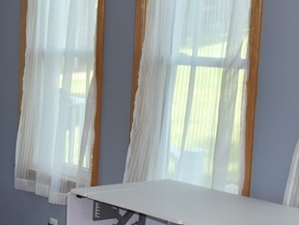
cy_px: 160
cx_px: -181
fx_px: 873
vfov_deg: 14.6
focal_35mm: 101
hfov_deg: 17.1
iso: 560
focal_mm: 20
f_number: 7.1
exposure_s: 1/60
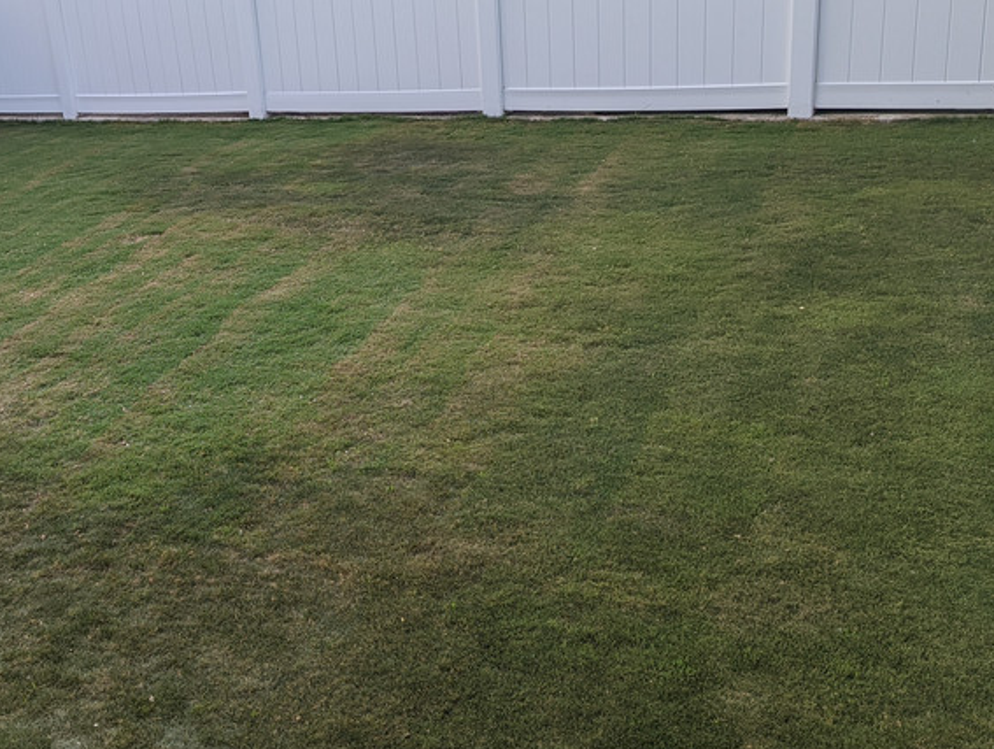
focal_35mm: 45
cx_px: 141
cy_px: 391
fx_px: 1294
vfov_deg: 32.3
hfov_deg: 39.6
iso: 31
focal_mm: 6.81
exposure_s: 1/64.4
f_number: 1.85
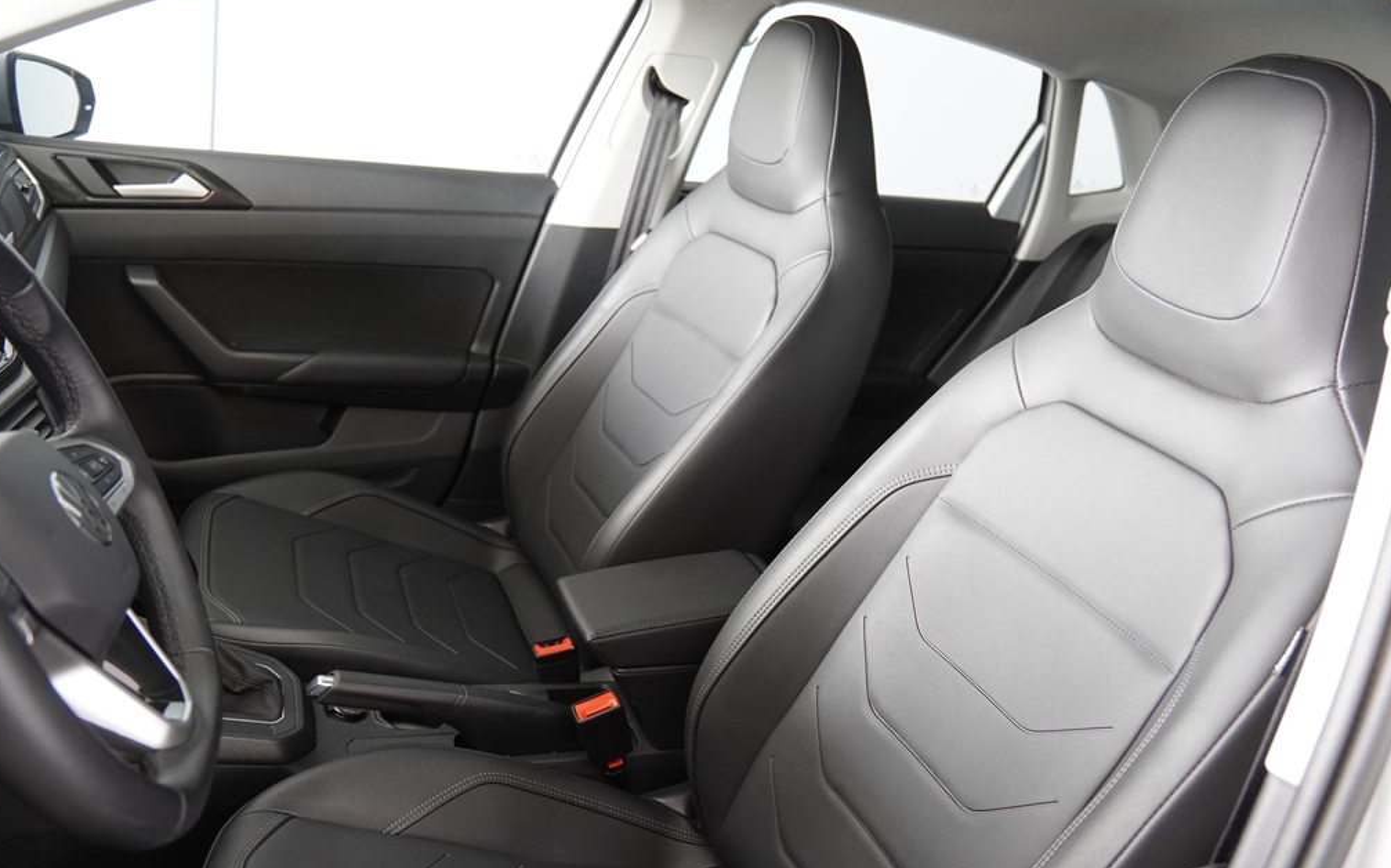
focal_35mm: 28
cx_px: 687
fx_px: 1061
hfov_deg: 66.5
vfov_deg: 44.5
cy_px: 460
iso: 1000
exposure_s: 1/60
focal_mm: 18
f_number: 2.8
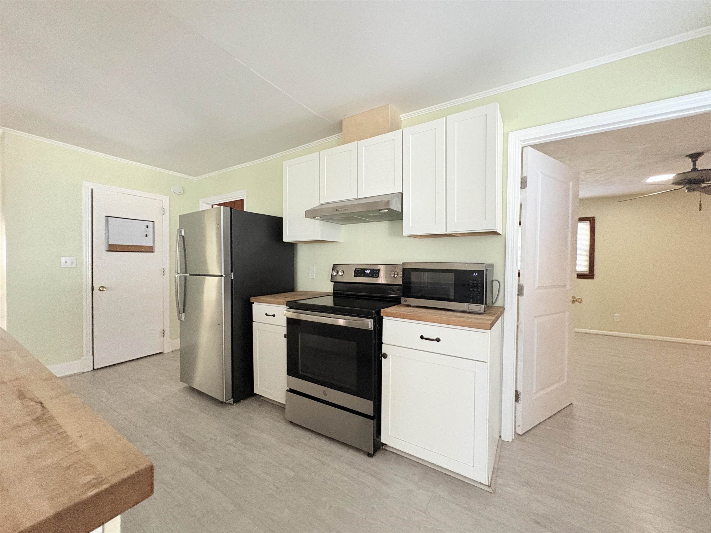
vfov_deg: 85.7
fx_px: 288
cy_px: 266
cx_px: 356
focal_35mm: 14
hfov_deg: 102.1
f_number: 2.2
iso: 500
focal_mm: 2.22
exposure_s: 1/60
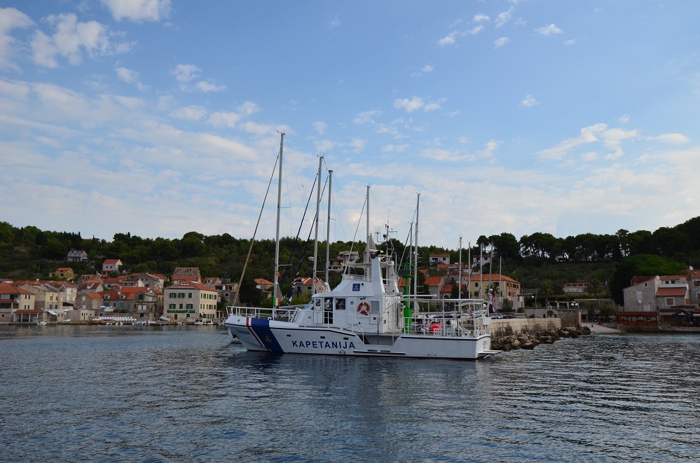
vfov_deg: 39.8
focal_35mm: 33
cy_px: 232
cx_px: 350
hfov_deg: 57.3
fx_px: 640
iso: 1400
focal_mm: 22
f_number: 5.6
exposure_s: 1/8000
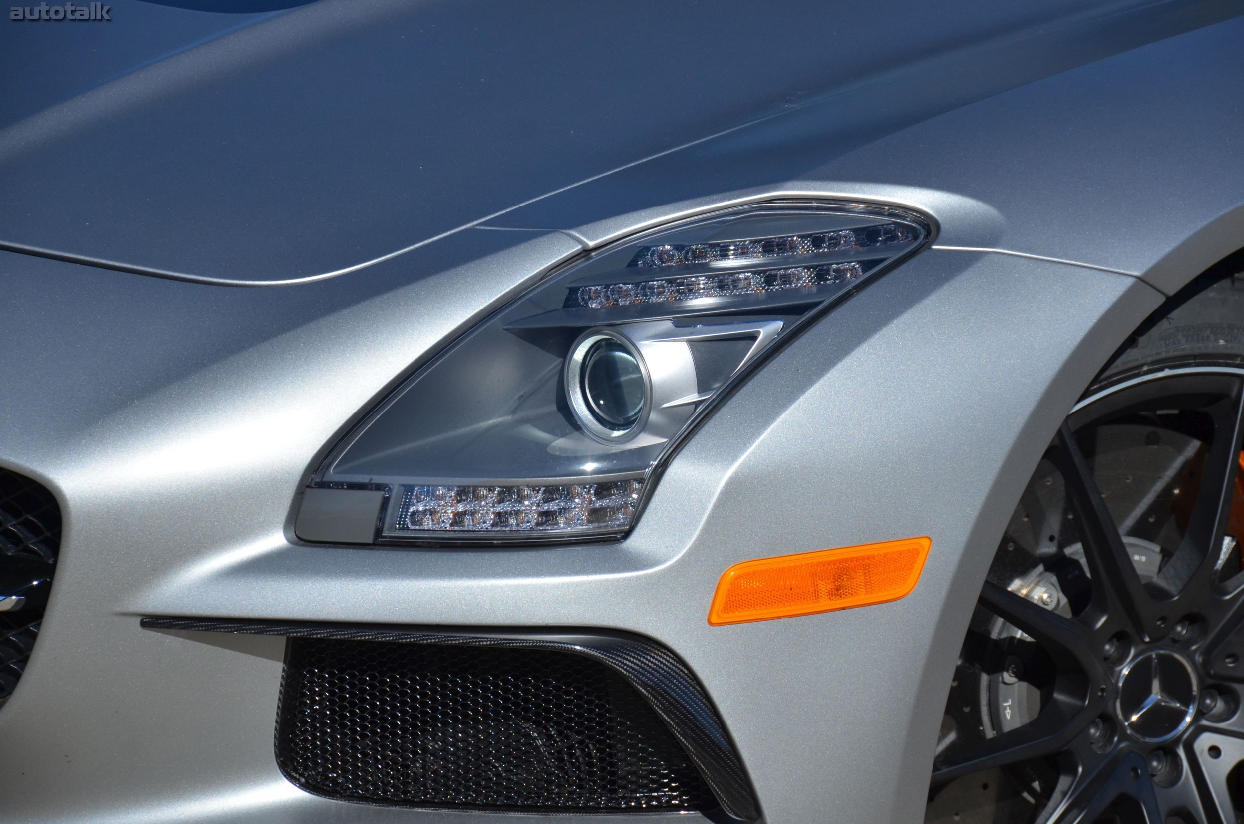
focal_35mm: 180
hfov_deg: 11.4
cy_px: 412
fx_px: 6207
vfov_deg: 7.6
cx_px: 622
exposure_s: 1/2000
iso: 400
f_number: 8
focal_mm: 120
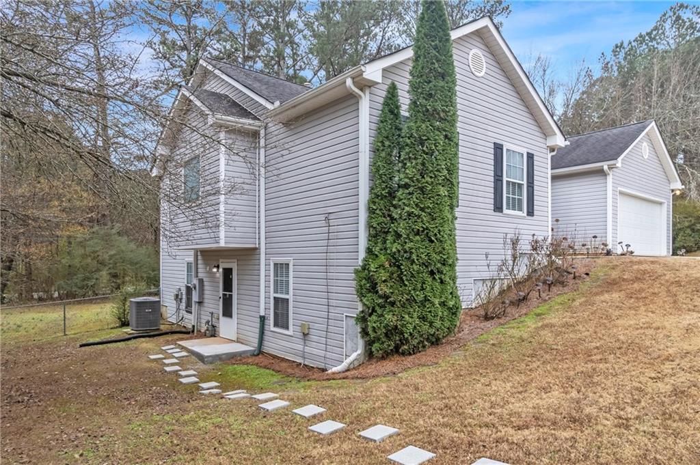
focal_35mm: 22
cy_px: 232
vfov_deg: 57.1
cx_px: 350
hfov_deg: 78.6
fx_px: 427
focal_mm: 8.38
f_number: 2.8
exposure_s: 1/40
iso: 110
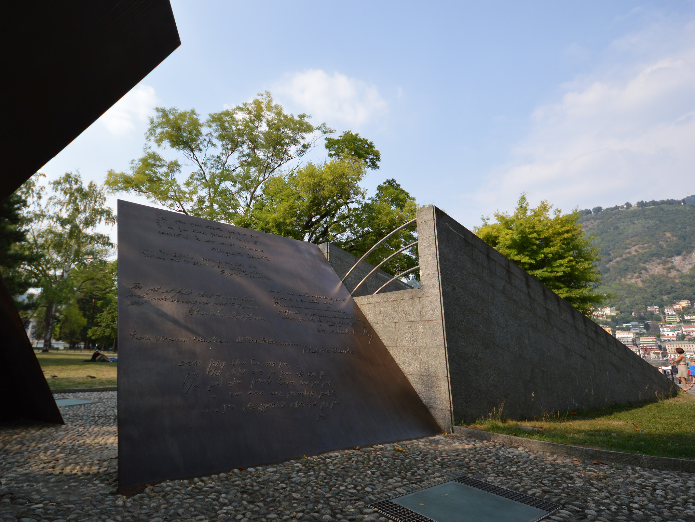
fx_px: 341
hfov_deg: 90.3
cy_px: 259
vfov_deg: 74.7
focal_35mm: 17
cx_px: 294
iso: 100
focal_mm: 10
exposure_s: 1/320
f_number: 6.3
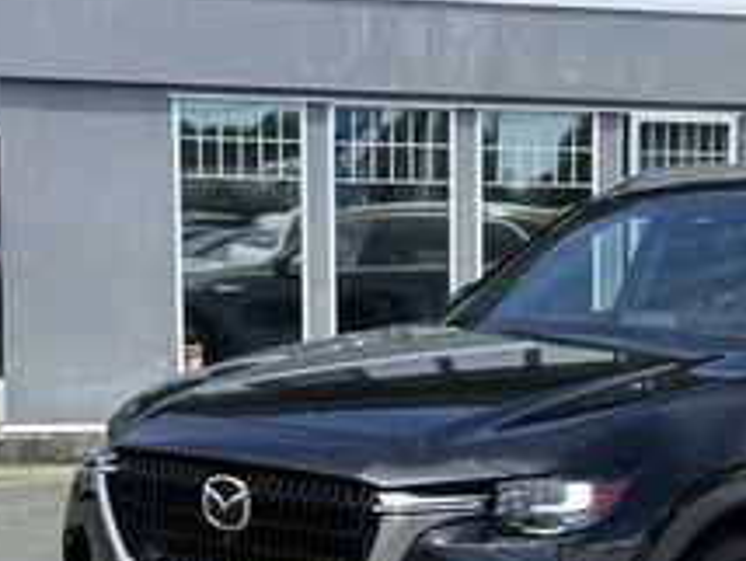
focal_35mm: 94
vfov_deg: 15.7
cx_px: 676
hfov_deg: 20.4
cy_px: 437
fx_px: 2028
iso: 64
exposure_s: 1/2494
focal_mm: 6.76
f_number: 1.78
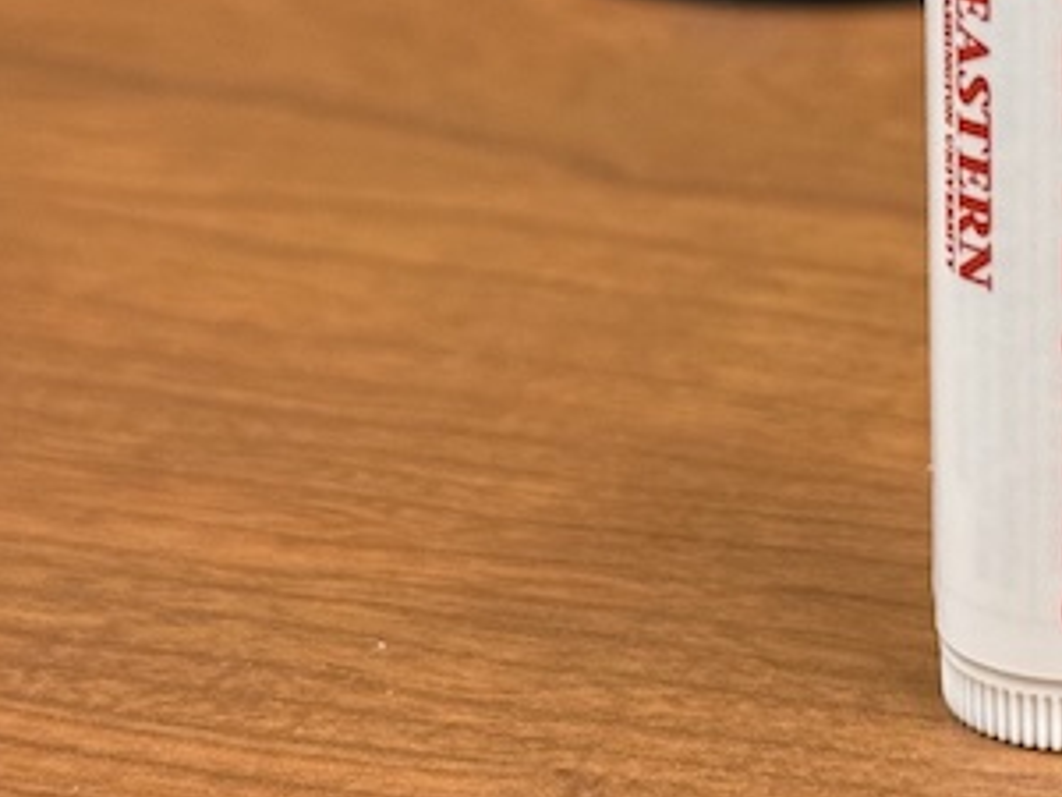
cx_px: 1122
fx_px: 3927
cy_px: 166
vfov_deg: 11.5
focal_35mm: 128
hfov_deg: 15.1
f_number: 1.78
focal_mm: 6.76
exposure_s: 1/60
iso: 200
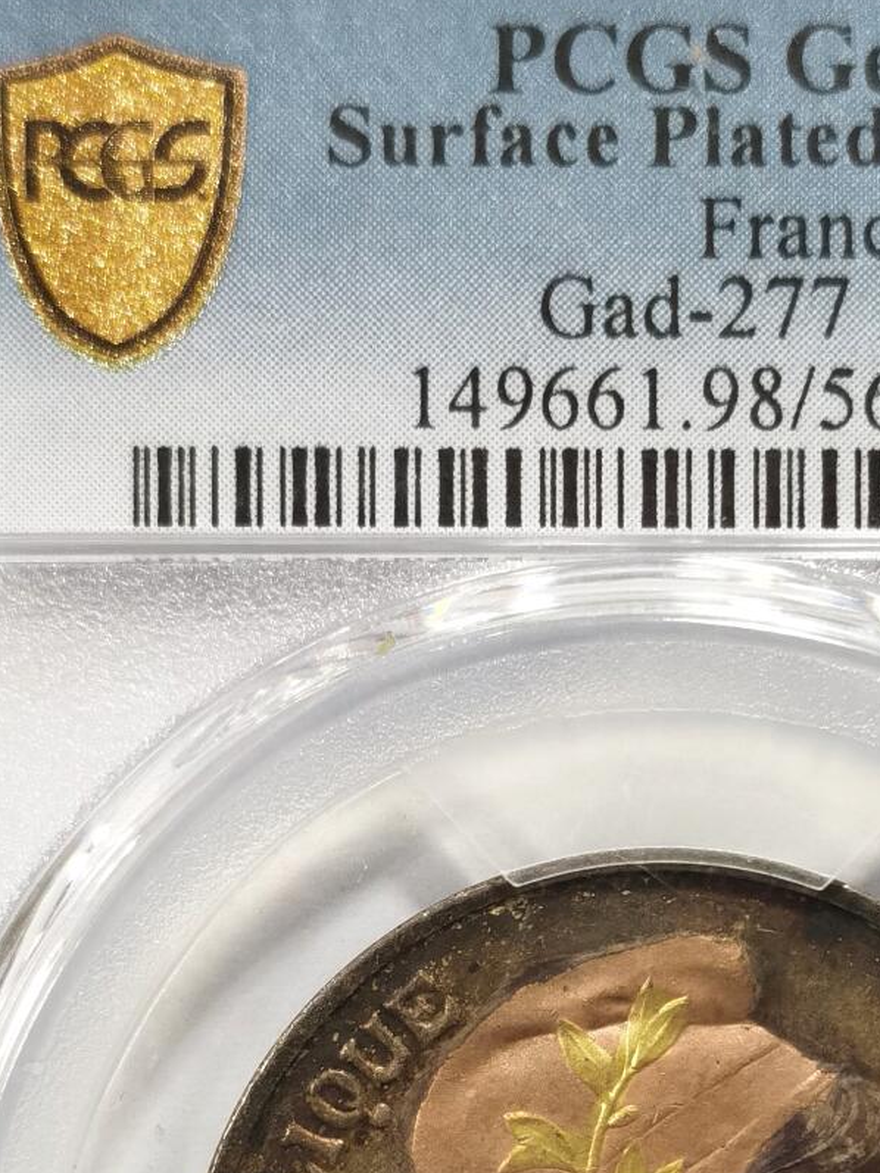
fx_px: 4134
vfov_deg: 16.0
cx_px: 658
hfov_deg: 12.1
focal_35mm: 122
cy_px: 957
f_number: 16
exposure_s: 1/100
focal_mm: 5.56
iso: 160
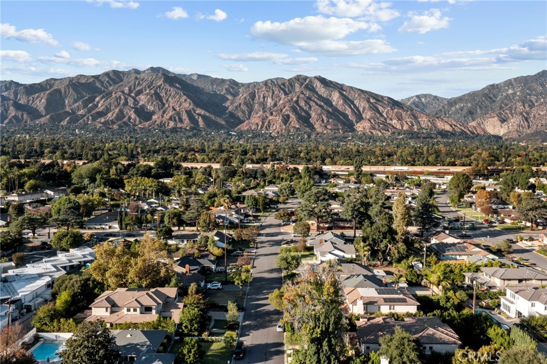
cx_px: 274
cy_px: 182
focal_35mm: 28
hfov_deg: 65.5
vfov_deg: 46.4
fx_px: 425
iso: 100
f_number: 7.1
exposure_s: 1/100
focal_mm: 10.26
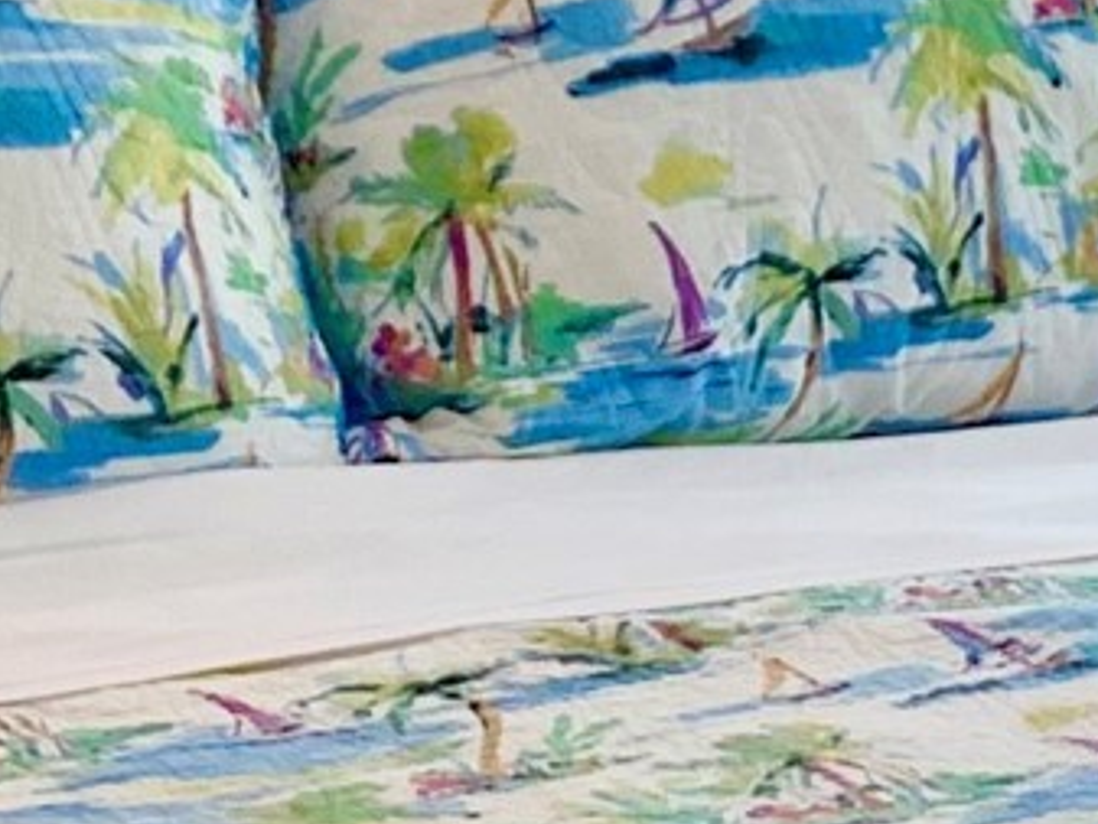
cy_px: 476
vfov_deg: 9.4
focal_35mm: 158
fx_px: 5013
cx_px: 616
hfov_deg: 12.5
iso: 64
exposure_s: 1/60
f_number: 1.8
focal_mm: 4.25
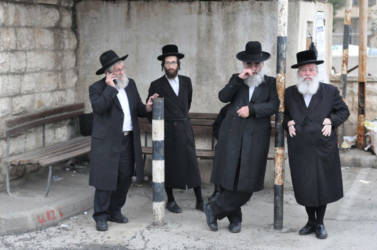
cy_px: 125
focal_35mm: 82
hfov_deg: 24.7
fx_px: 863
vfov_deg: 16.5
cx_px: 188
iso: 2000
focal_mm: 55
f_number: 7.1
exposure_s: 1/200
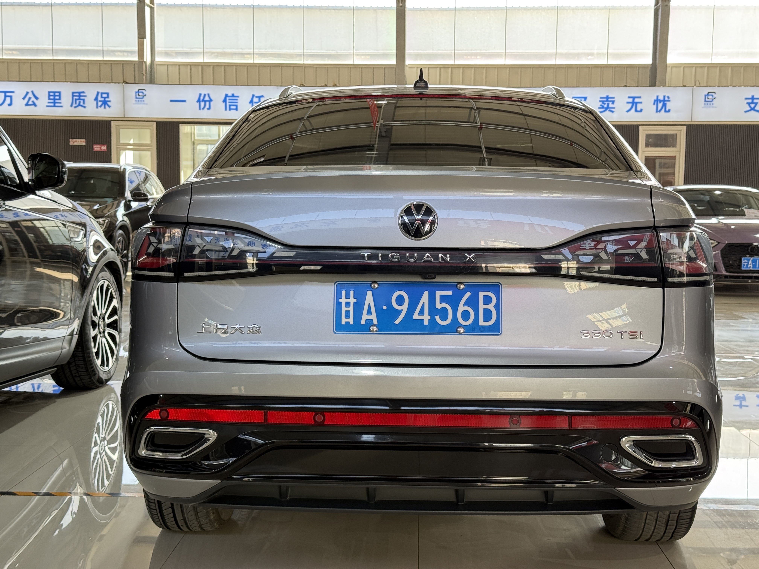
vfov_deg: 30.3
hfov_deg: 39.7
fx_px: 1052
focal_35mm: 48
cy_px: 284
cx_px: 380
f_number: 1.78
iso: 64
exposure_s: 1/121
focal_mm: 6.76
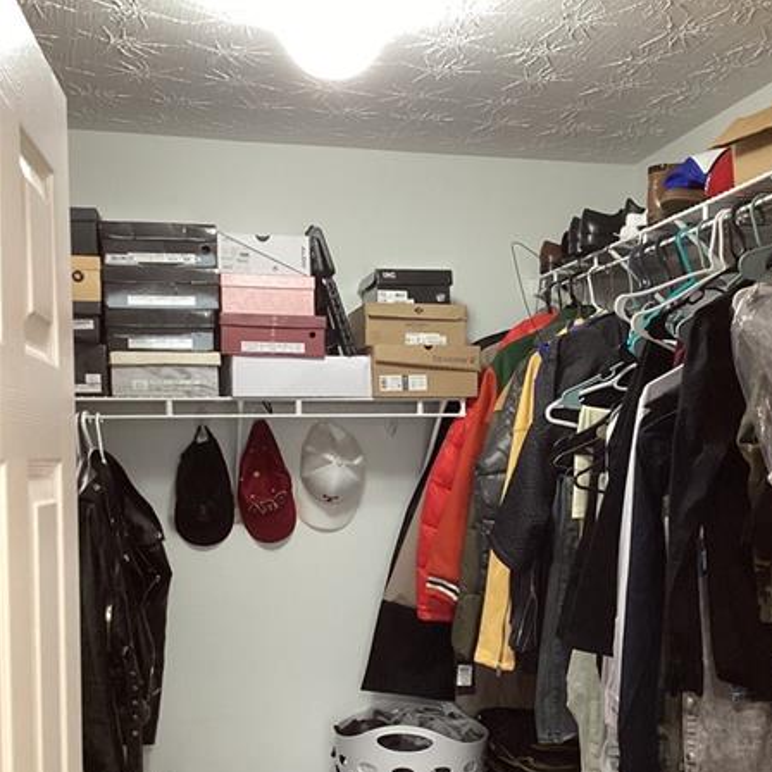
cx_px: 495
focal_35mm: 47
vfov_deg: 35.8
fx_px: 1186
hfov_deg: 35.8
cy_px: 495
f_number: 2.4
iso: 200
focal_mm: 3.3
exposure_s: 1/60
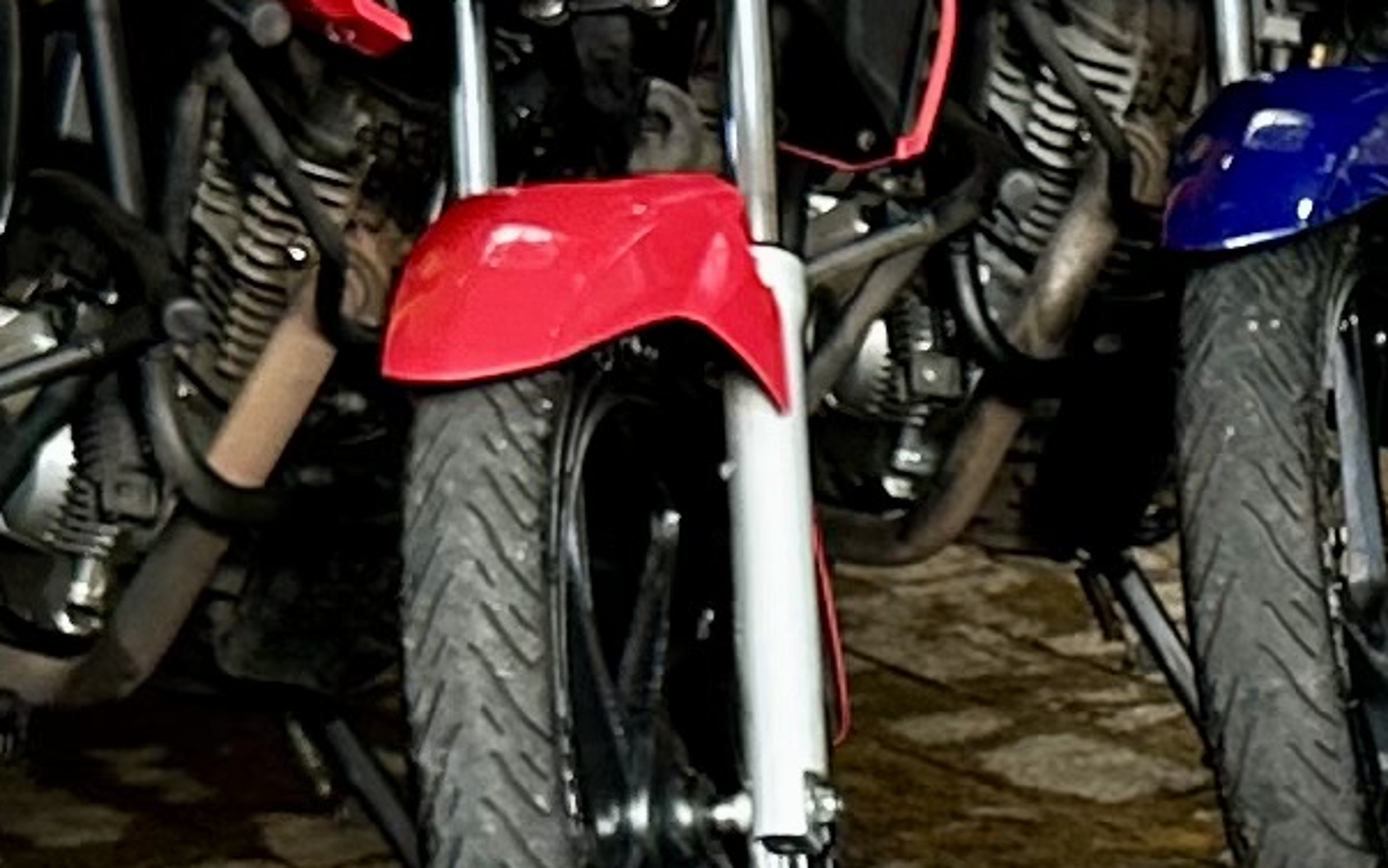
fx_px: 6431
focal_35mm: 170
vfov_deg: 7.5
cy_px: 1540
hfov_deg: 11.6
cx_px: 2364
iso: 160
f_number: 1.78
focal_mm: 6.86
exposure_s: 1/120
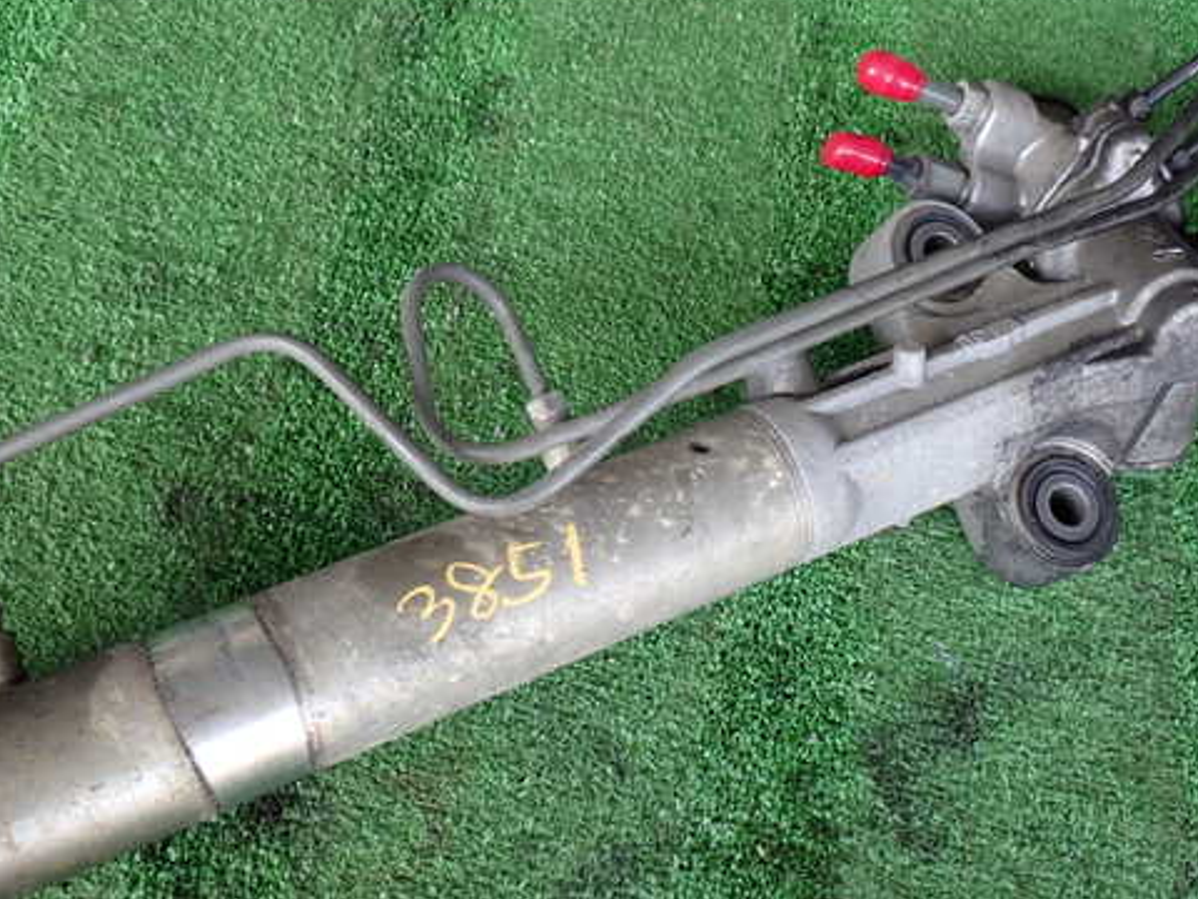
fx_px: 1557
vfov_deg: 32.2
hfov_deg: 42.1
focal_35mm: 45
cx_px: 604
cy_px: 445
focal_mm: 6.37
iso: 100
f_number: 2.5
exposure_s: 1/80
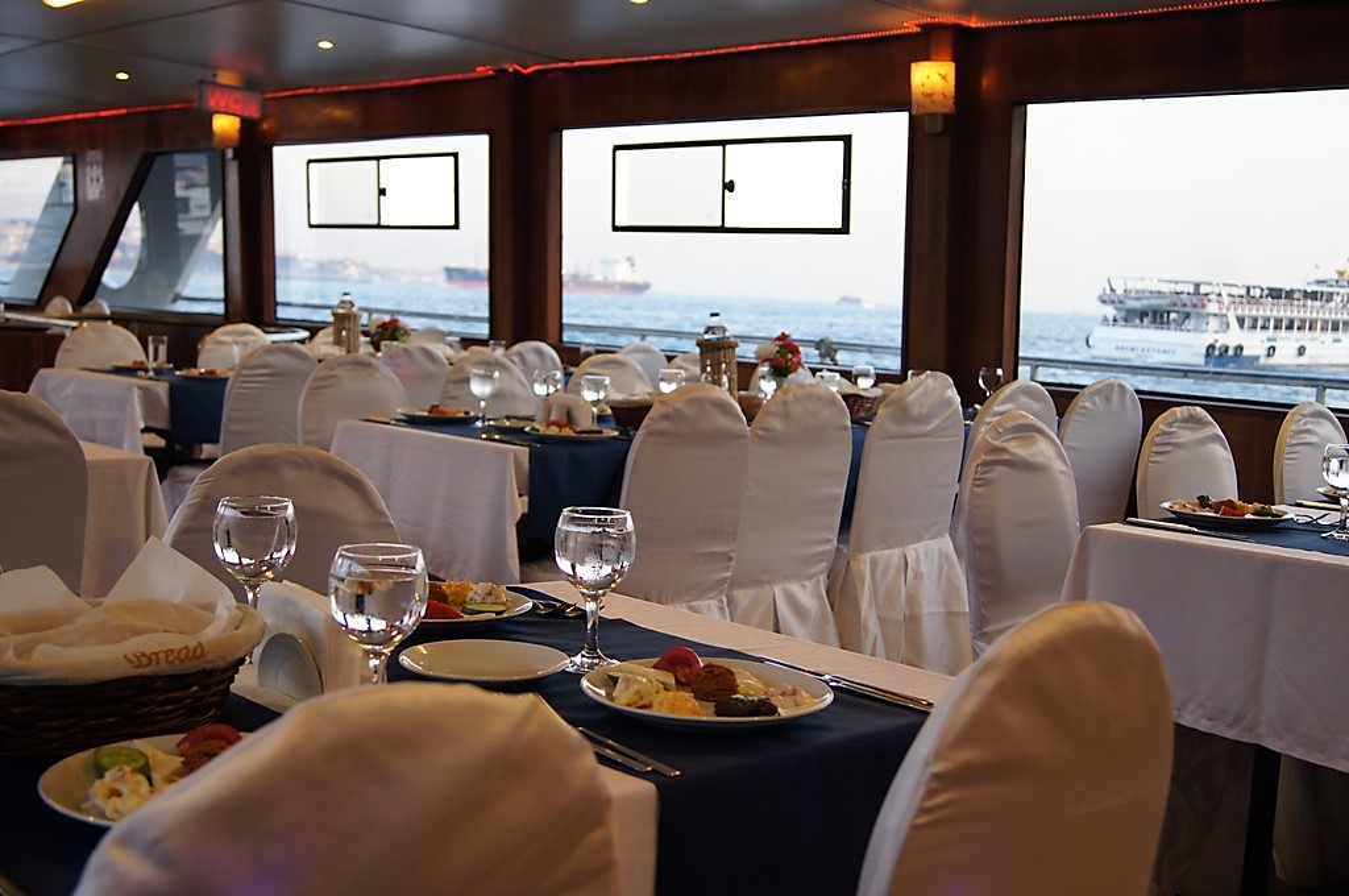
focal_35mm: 42
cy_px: 448
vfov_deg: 31.8
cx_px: 674
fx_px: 1572
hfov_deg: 46.5
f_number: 4.5
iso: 400
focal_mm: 28
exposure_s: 1/50
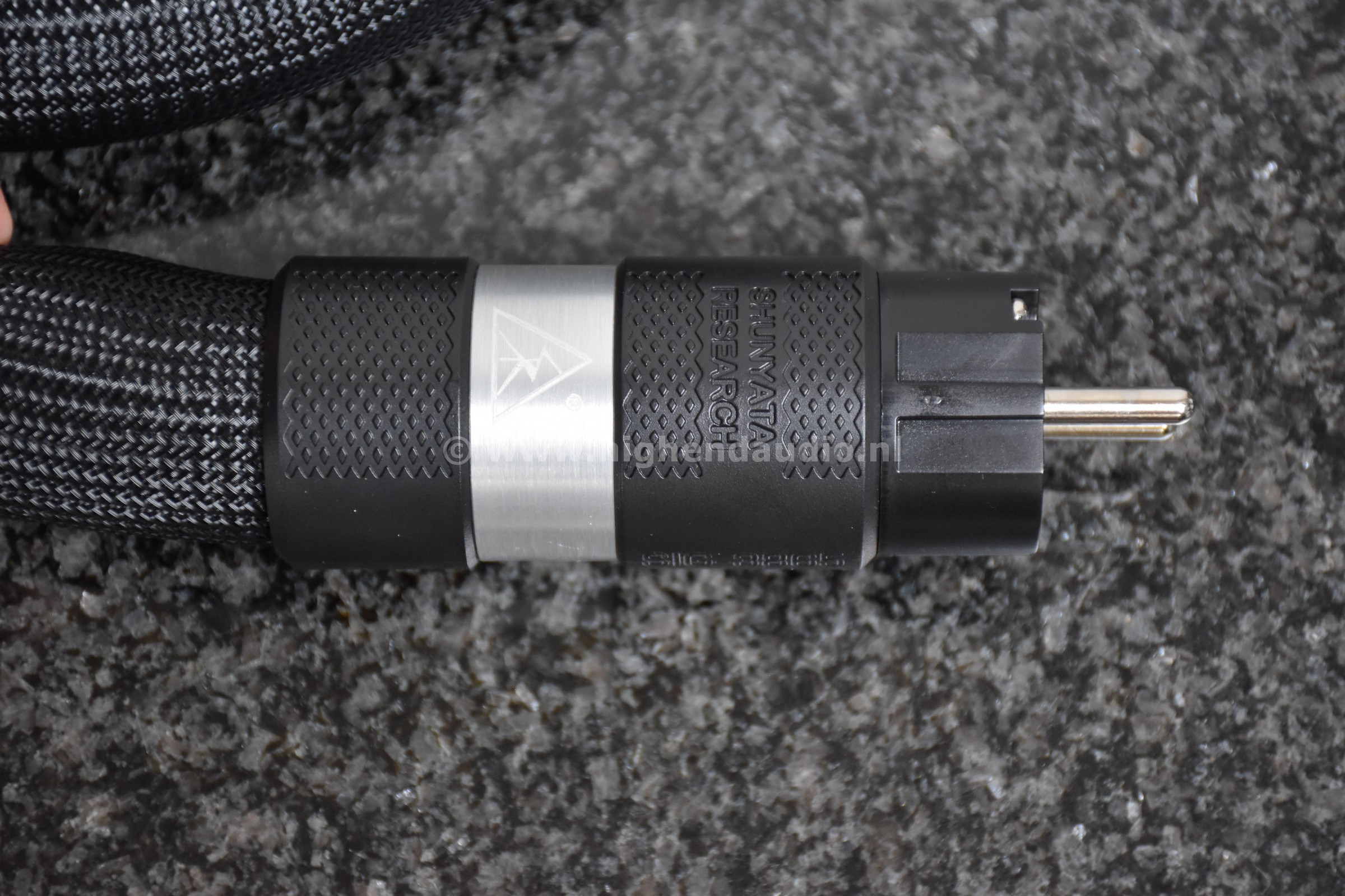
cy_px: 448
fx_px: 4203
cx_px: 672
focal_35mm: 112
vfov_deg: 12.2
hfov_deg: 18.2
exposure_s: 1/60
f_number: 5
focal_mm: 75
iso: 1100
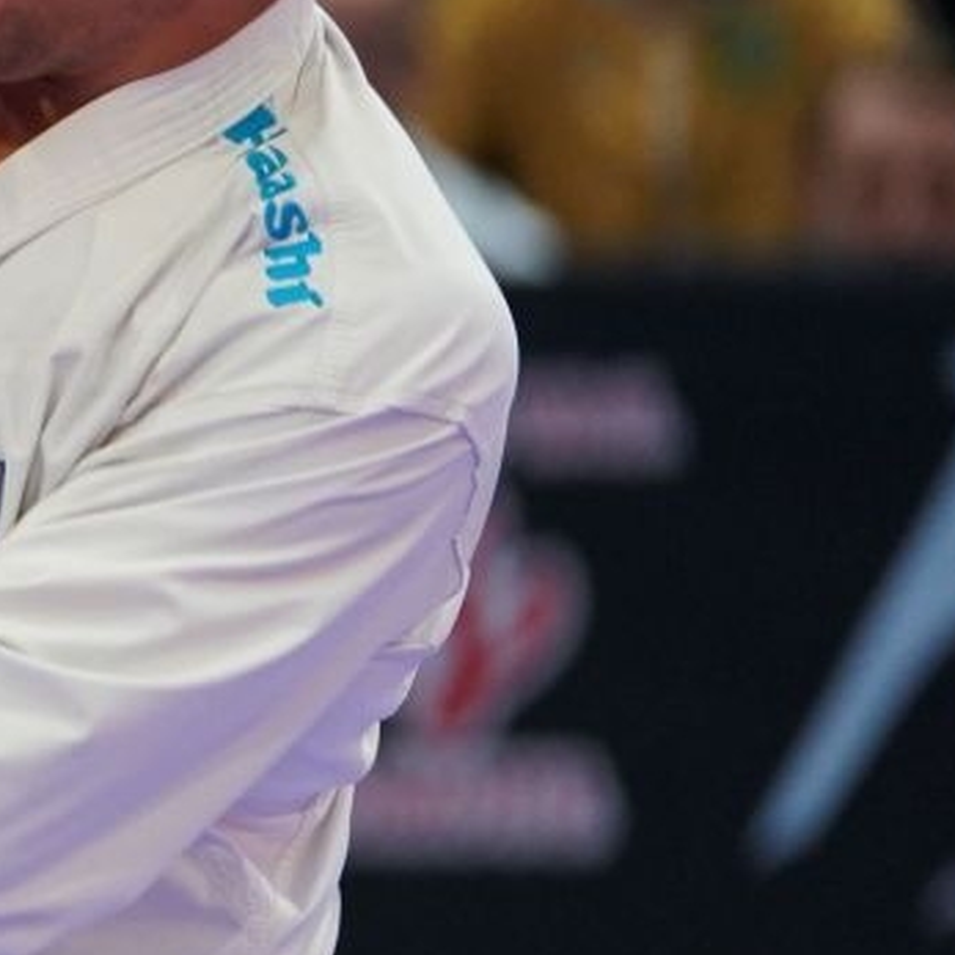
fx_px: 23909
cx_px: -1327
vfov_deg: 2.3
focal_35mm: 766
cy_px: 484
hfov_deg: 2.3
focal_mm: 174
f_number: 2.8
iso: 2000
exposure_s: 1/1000
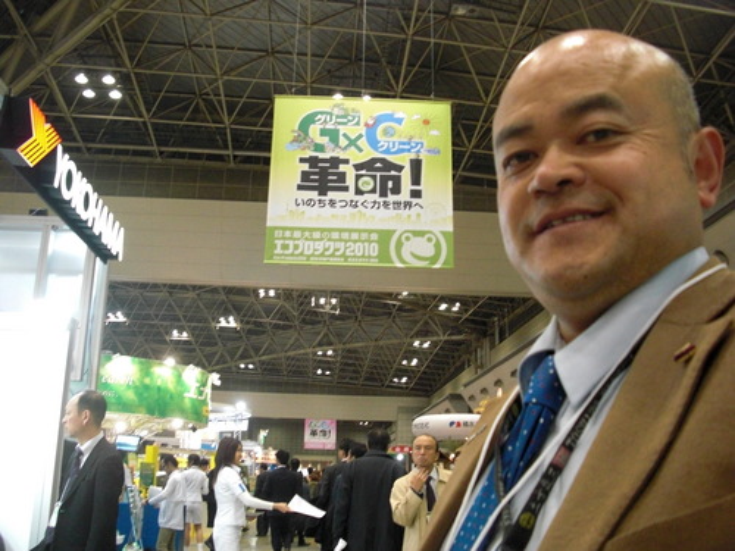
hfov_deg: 51.4
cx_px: 368
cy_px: 276
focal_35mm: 36
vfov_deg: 39.7
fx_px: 764
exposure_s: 1/80
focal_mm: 6.3
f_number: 2.8
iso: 400
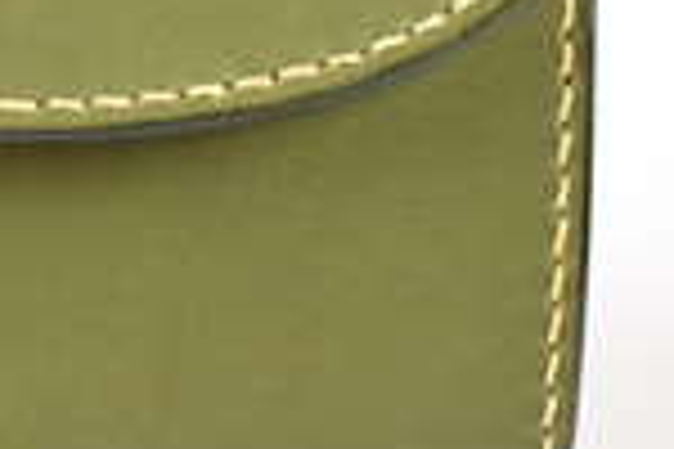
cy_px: 128
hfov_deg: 11.1
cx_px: -27
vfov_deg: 7.5
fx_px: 3445
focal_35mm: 184
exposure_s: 1/200
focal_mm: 38
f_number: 4.8
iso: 3200
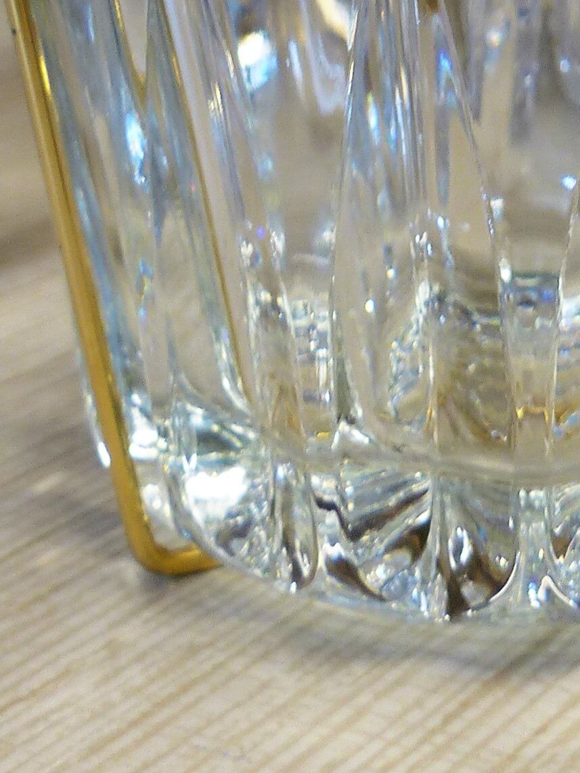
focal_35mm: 105
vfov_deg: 18.1
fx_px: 2346
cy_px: -41
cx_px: 506
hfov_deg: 14.0
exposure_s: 1/20
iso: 100
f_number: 2.8
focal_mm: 5.4
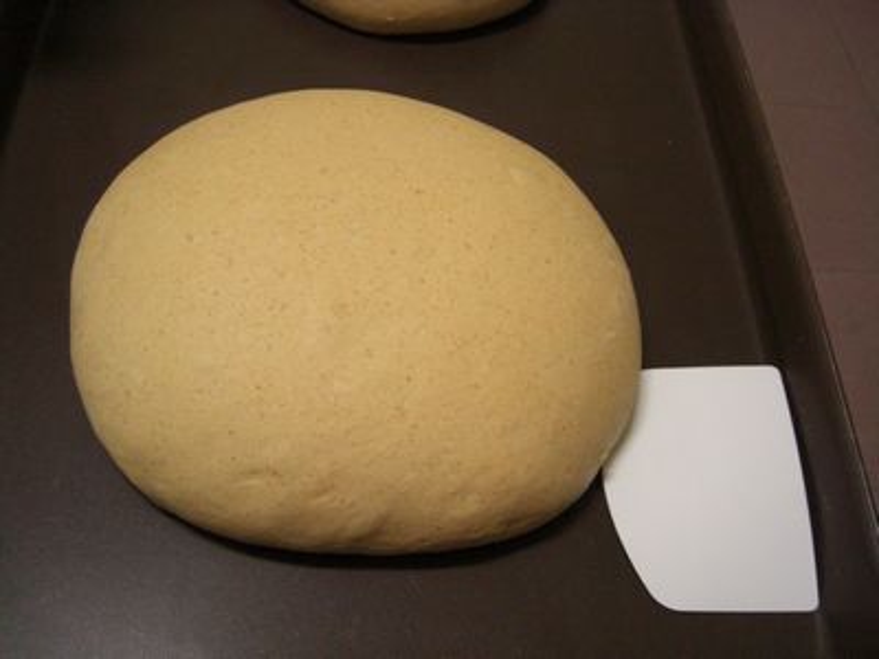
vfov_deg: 37.7
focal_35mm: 38
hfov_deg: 49.0
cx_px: 440
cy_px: 330
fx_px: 965
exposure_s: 1/50
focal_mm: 7.9
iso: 800
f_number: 2.8
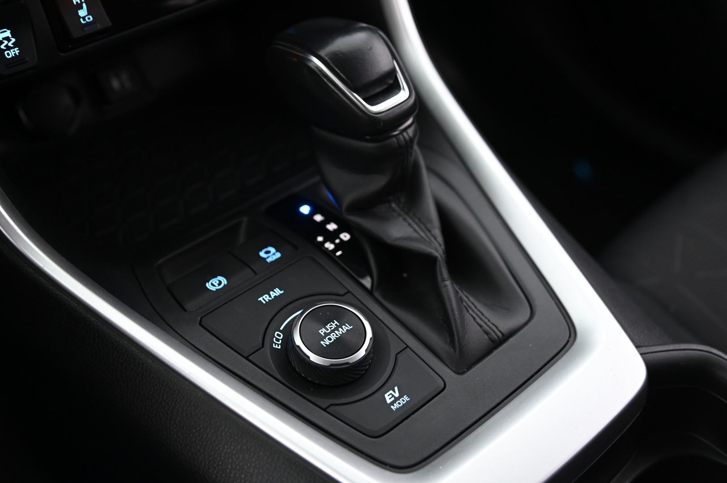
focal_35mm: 50
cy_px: 242
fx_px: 1009
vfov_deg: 26.9
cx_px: 364
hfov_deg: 39.6
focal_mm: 50
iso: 2000
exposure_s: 1/15
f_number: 4
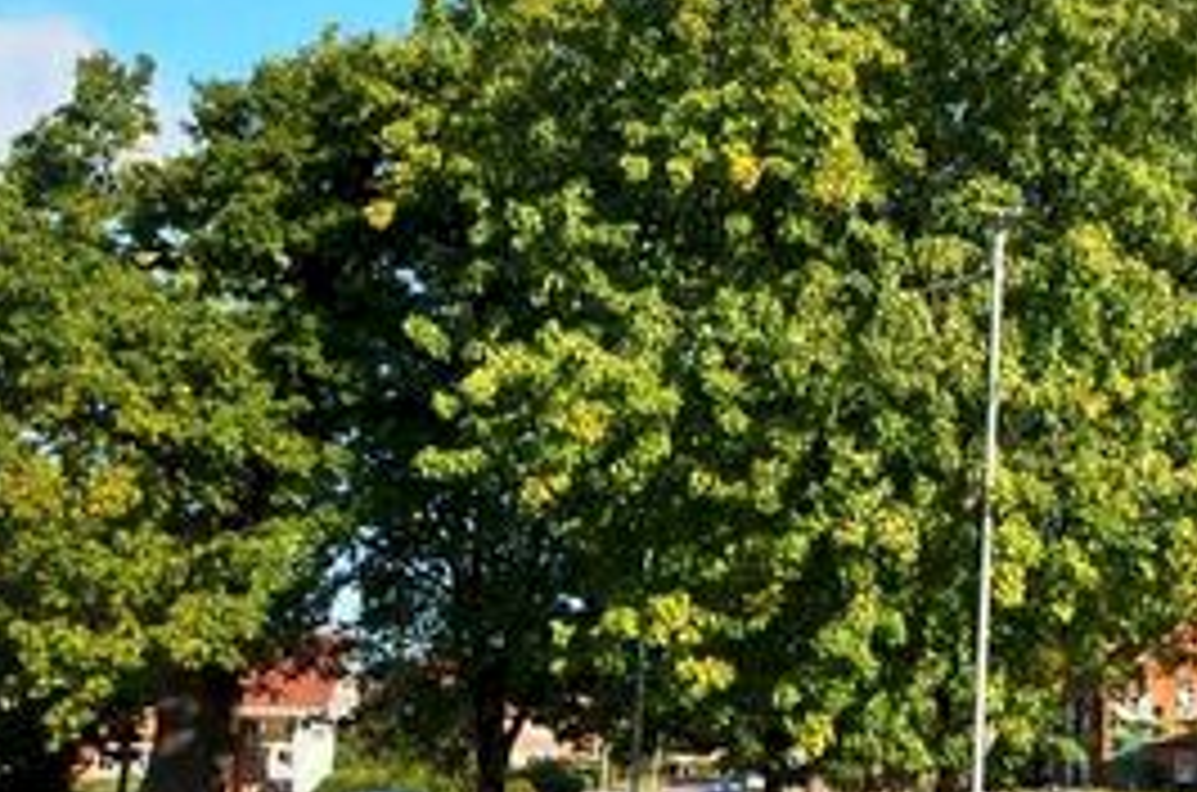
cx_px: 1480
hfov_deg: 28.8
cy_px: 340
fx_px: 1968
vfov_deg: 22.7
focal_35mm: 59
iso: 200
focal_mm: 15
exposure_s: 1/250
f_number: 8
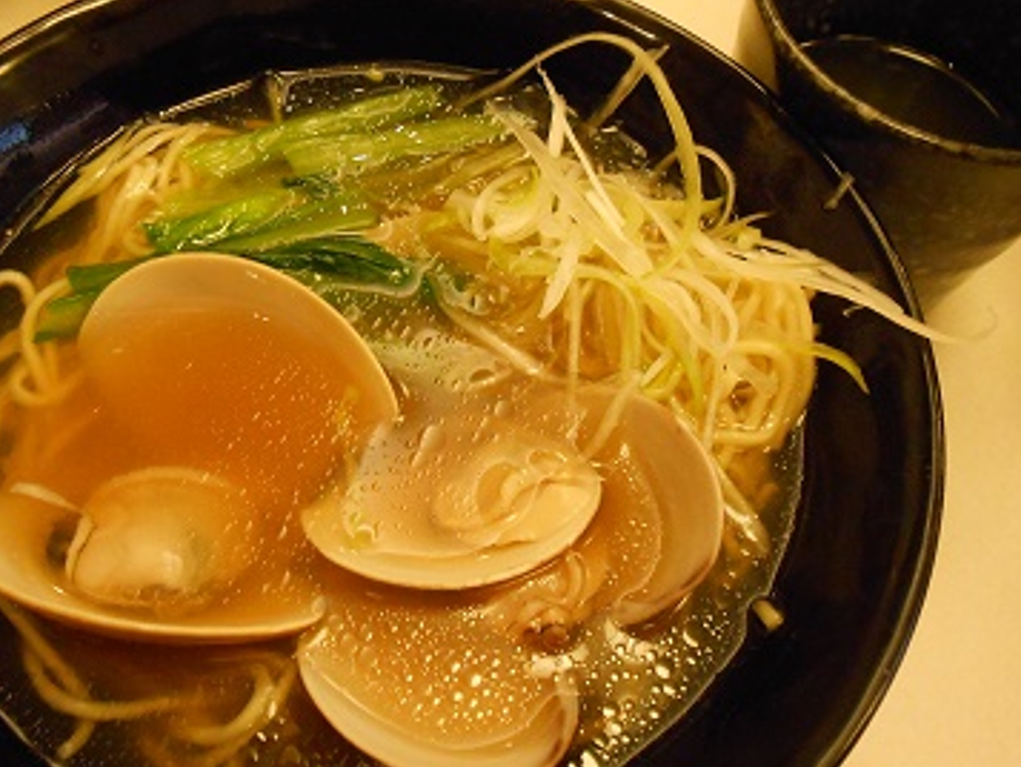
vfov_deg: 45.5
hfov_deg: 58.3
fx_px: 915
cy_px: 385
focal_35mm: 31
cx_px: 499
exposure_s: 1/25
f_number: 3.8
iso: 800
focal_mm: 5.3
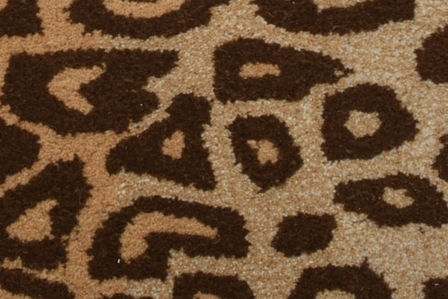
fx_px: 2291
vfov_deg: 7.3
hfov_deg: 11.1
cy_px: -158
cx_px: 19
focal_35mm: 184
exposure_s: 1/200
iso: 200
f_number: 7.1
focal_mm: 34
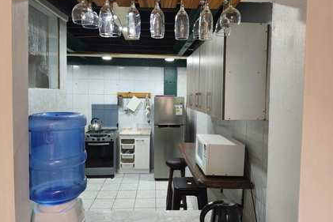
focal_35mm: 25
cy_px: 106
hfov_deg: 71.5
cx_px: 170
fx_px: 231
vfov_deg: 51.3
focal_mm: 6.18
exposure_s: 1/50
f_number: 1.65
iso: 320
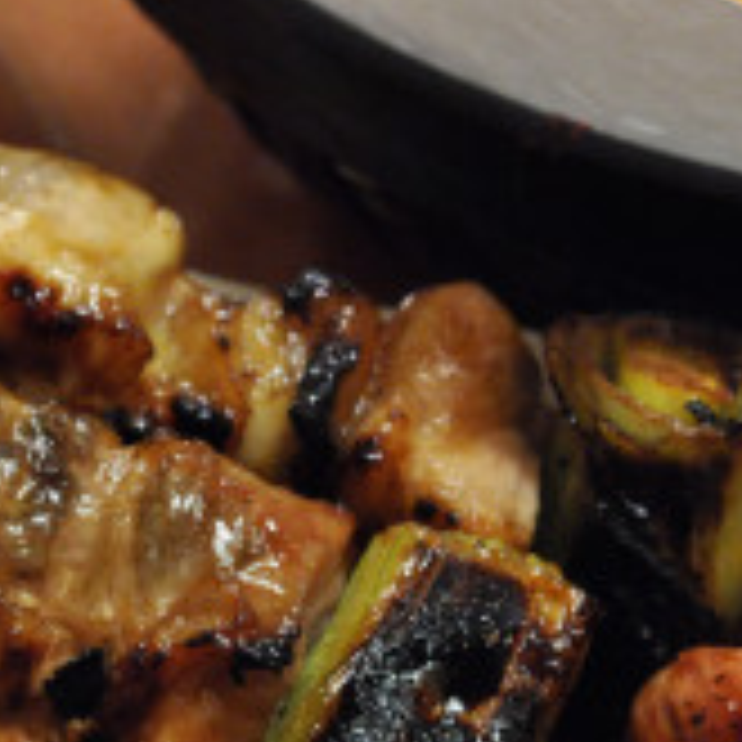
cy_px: 733
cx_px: 40
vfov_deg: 9.0
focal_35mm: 193
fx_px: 4680
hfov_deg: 9.0
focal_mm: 50
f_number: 9
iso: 2000
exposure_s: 1/10
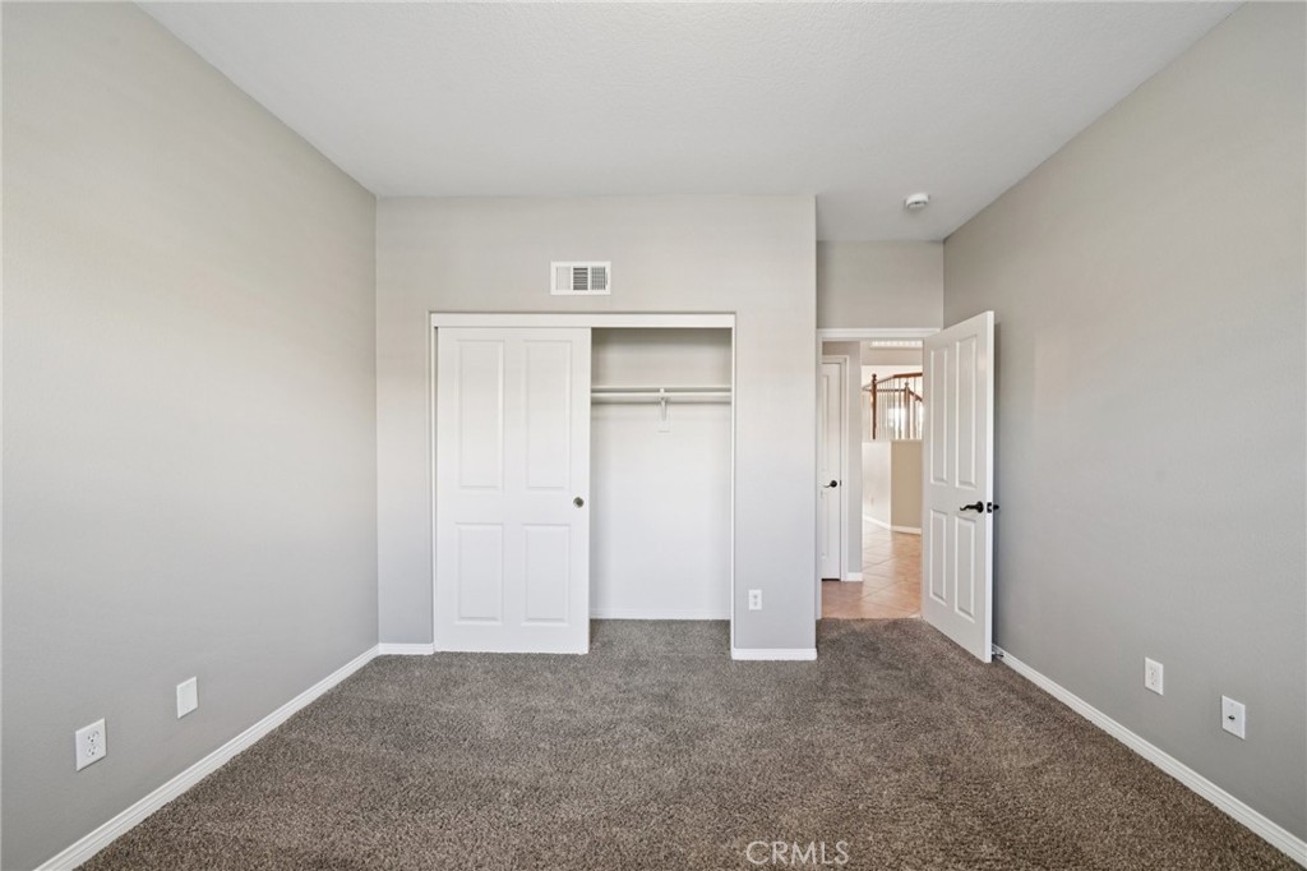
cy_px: 436
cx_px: 654
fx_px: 508
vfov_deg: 81.2
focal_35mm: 14
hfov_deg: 104.3
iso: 400
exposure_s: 1/8
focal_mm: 14
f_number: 8
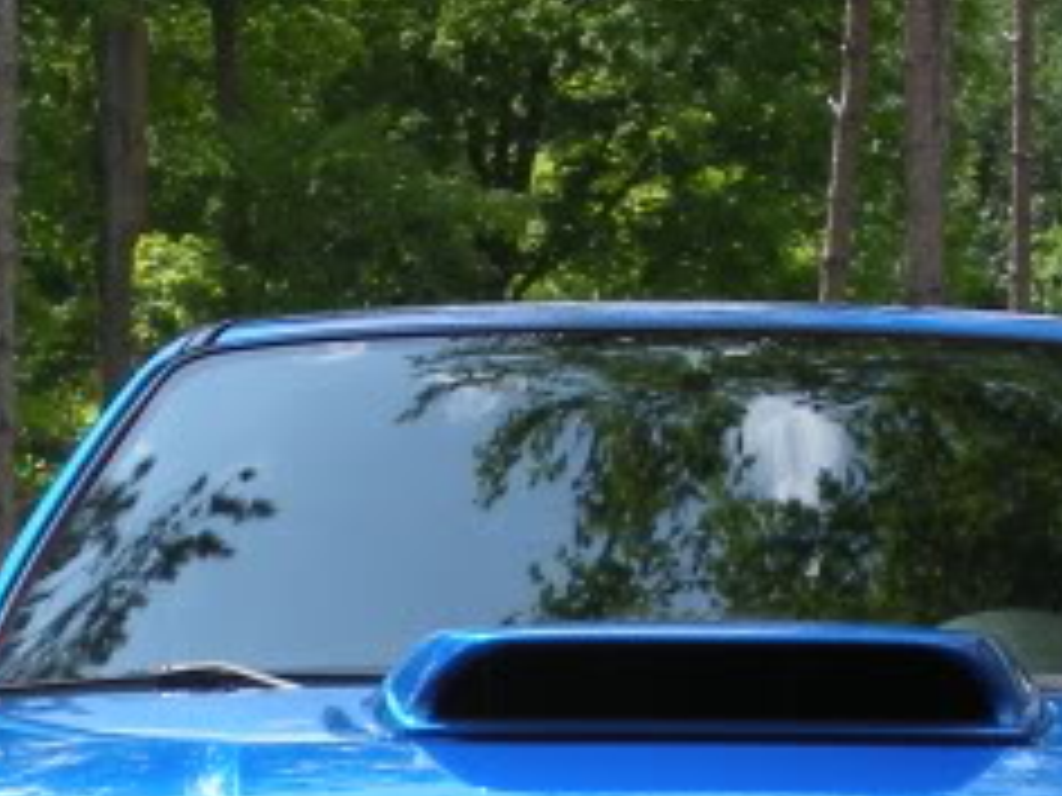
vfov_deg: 7.7
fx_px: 5829
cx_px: 652
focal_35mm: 190
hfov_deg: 10.4
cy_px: 1093
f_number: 5.6
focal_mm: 9.3
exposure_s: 1/174
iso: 64
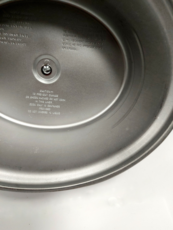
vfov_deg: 71.6
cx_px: 86
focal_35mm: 24
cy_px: 115
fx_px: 160
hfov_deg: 56.8
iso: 160
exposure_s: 1/60
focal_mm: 5.23
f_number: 1.8
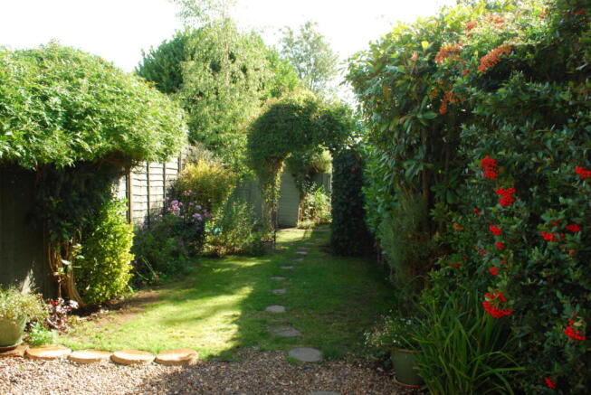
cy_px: 198
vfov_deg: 48.0
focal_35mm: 27
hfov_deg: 67.3
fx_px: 444
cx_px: 296
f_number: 8
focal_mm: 18
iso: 800
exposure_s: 1/250
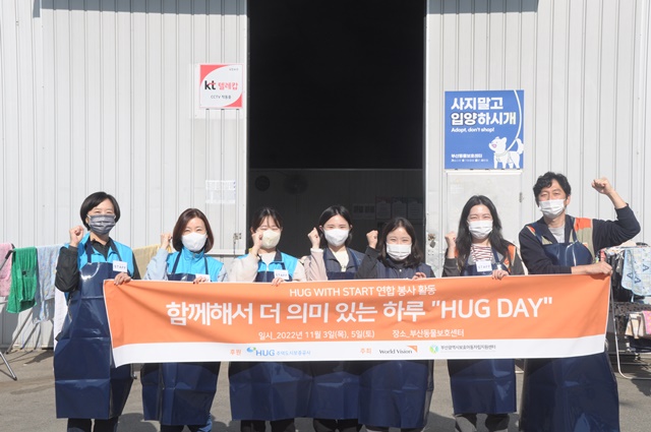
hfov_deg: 31.9
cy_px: 216
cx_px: 326
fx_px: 1138
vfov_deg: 21.5
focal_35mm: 63
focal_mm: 42
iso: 400
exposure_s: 1/640
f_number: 13
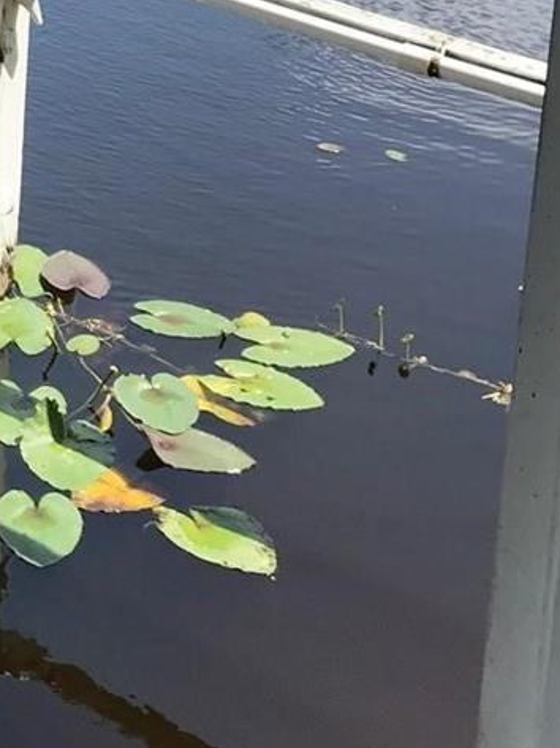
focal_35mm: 91
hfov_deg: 15.2
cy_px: -218
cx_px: -242
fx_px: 1966
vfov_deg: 19.8
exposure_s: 1/1473
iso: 20
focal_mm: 3.99
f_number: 1.8
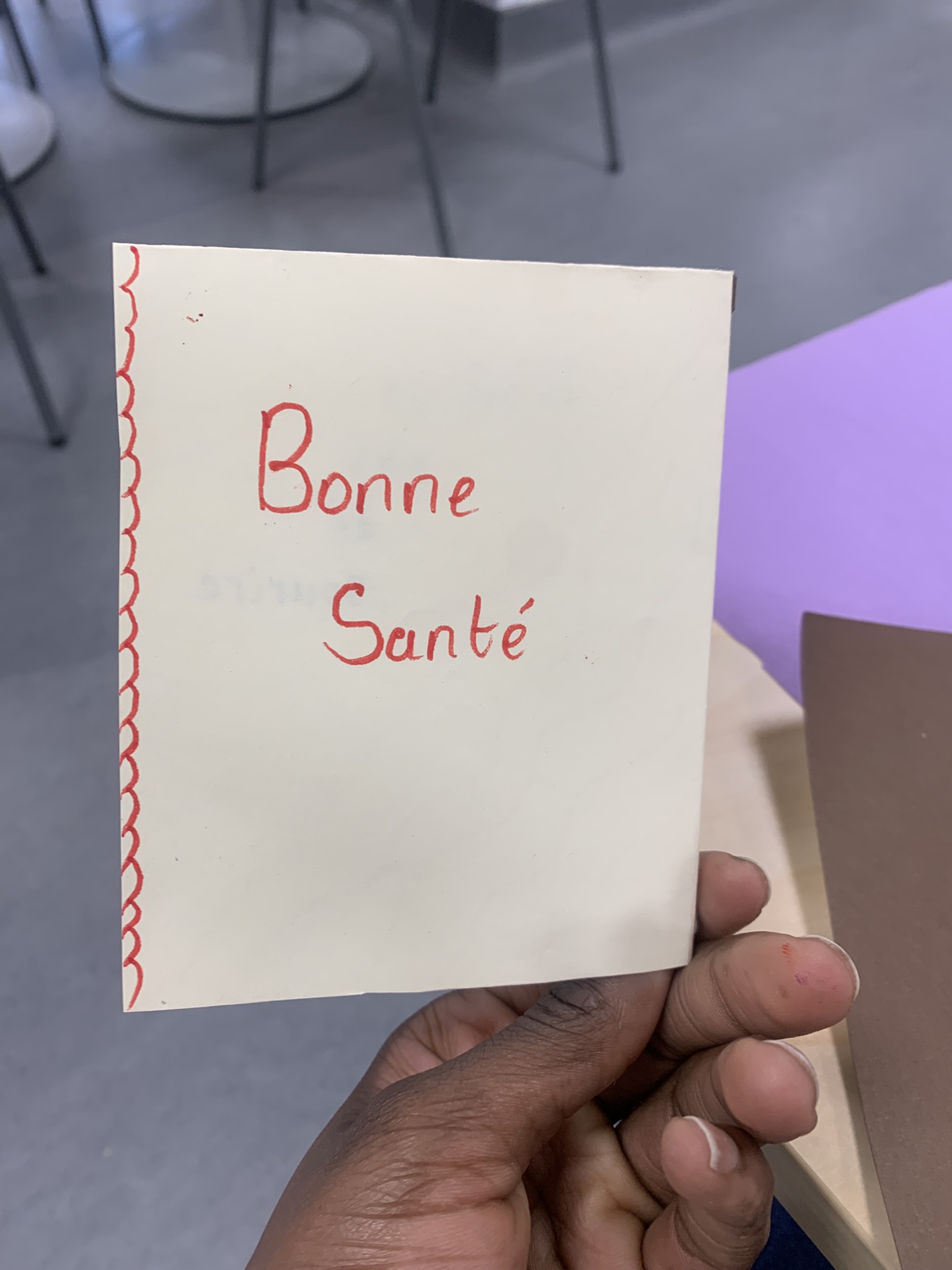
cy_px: 635
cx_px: 476
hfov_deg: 53.1
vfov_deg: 67.3
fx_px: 953
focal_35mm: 26
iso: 50
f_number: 1.8
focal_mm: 4.25
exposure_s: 1/60
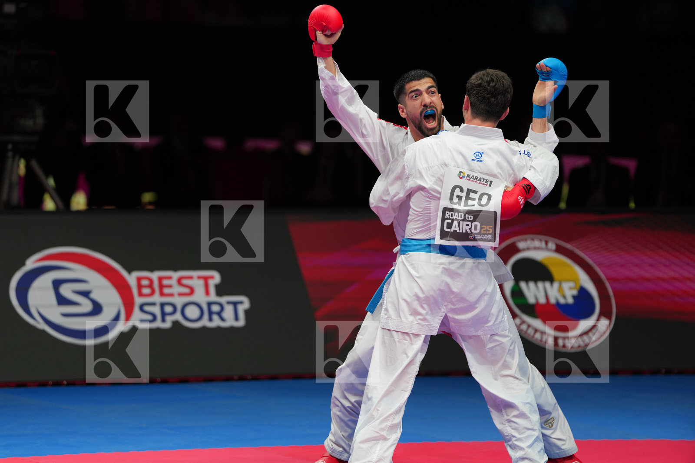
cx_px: 348
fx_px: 3860
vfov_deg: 6.9
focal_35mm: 200
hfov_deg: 10.3
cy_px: 232
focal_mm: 200
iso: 500
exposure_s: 1/1000
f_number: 2.8
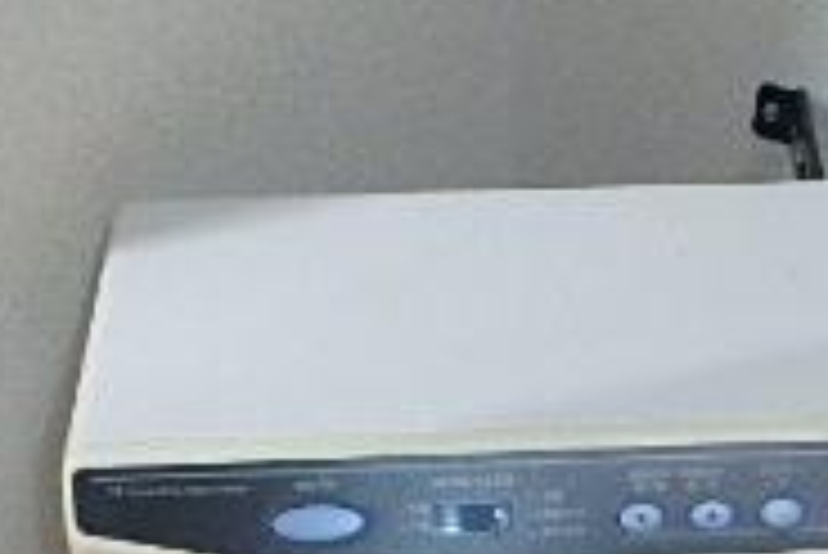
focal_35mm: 76
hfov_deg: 26.6
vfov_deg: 16.4
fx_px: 1749
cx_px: 472
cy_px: 833
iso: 200
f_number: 3.5
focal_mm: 3.7
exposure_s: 1/40
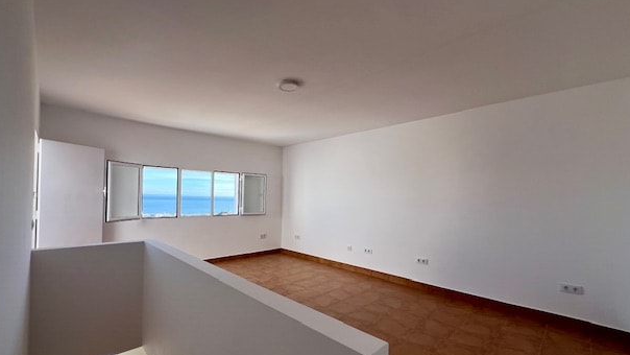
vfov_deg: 70.4
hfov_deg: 103.0
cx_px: 306
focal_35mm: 15
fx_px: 251
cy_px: 195
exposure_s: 1/295
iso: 32
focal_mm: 1.57
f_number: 1.8
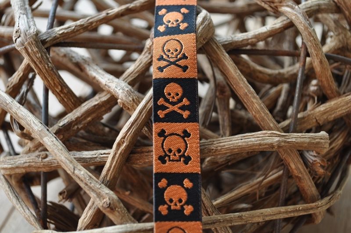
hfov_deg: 41.2
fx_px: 467
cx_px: 176
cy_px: 116
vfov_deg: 28.0
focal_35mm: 48
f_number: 5.6
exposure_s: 1/125
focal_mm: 32
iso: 200
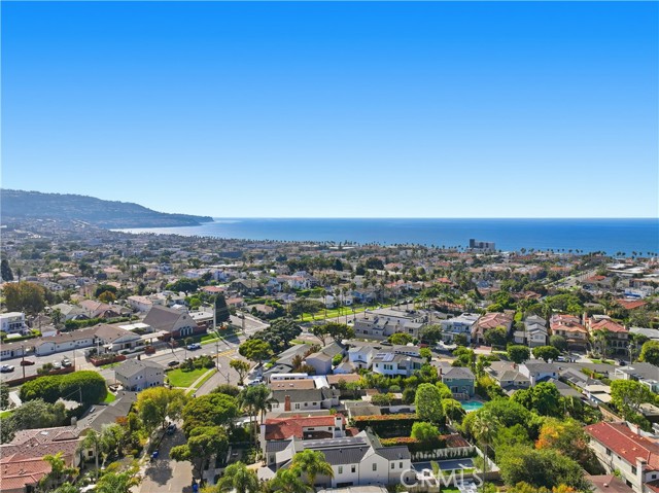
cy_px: 246
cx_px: 330
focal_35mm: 24
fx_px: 457
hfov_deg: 71.6
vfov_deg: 56.8
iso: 150
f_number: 3.2
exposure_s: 1/8000
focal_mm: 12.3
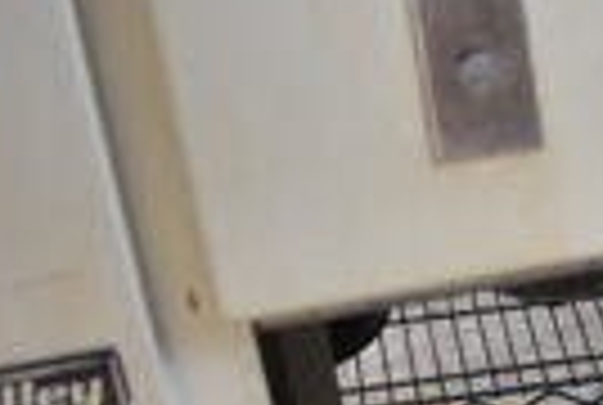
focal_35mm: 123
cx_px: 1170
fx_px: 2065
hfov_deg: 14.2
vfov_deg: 11.1
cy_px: 356
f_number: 3.5
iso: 720
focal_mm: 18
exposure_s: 1/250
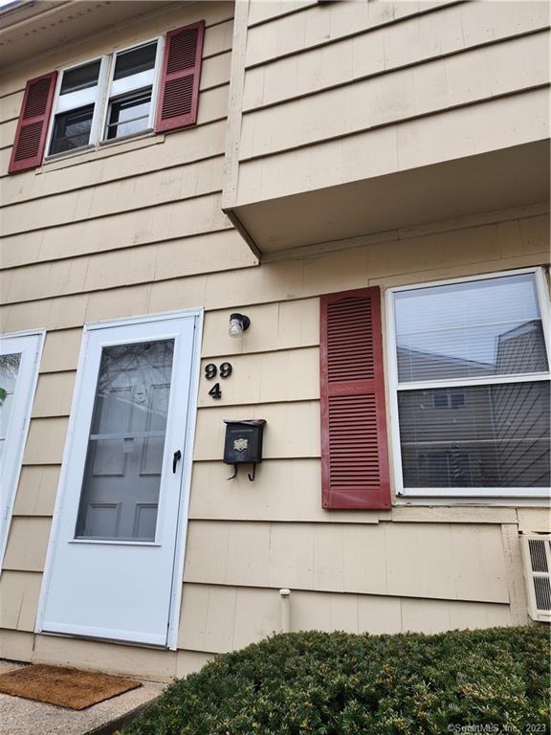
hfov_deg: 58.9
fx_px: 488
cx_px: 276
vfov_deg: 73.9
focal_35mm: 23
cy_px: 368
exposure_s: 1/341
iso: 12
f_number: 1.8
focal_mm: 6.4
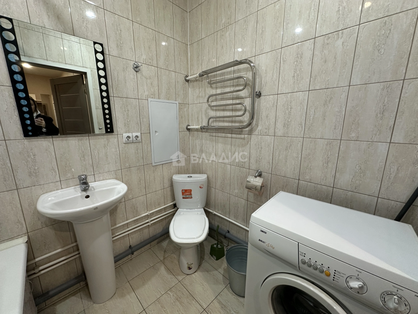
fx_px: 169
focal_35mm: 14
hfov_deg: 102.1
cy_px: 157
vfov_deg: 85.7
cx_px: 209
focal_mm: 2.22
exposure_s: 1/50
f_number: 2.2
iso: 160
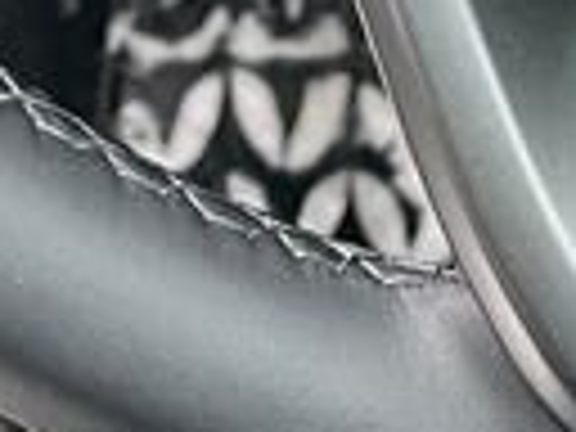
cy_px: -1048
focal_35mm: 208
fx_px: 3461
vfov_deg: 6.3
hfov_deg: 9.5
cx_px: 562
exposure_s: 1/60
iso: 125
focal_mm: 5.1
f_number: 1.6
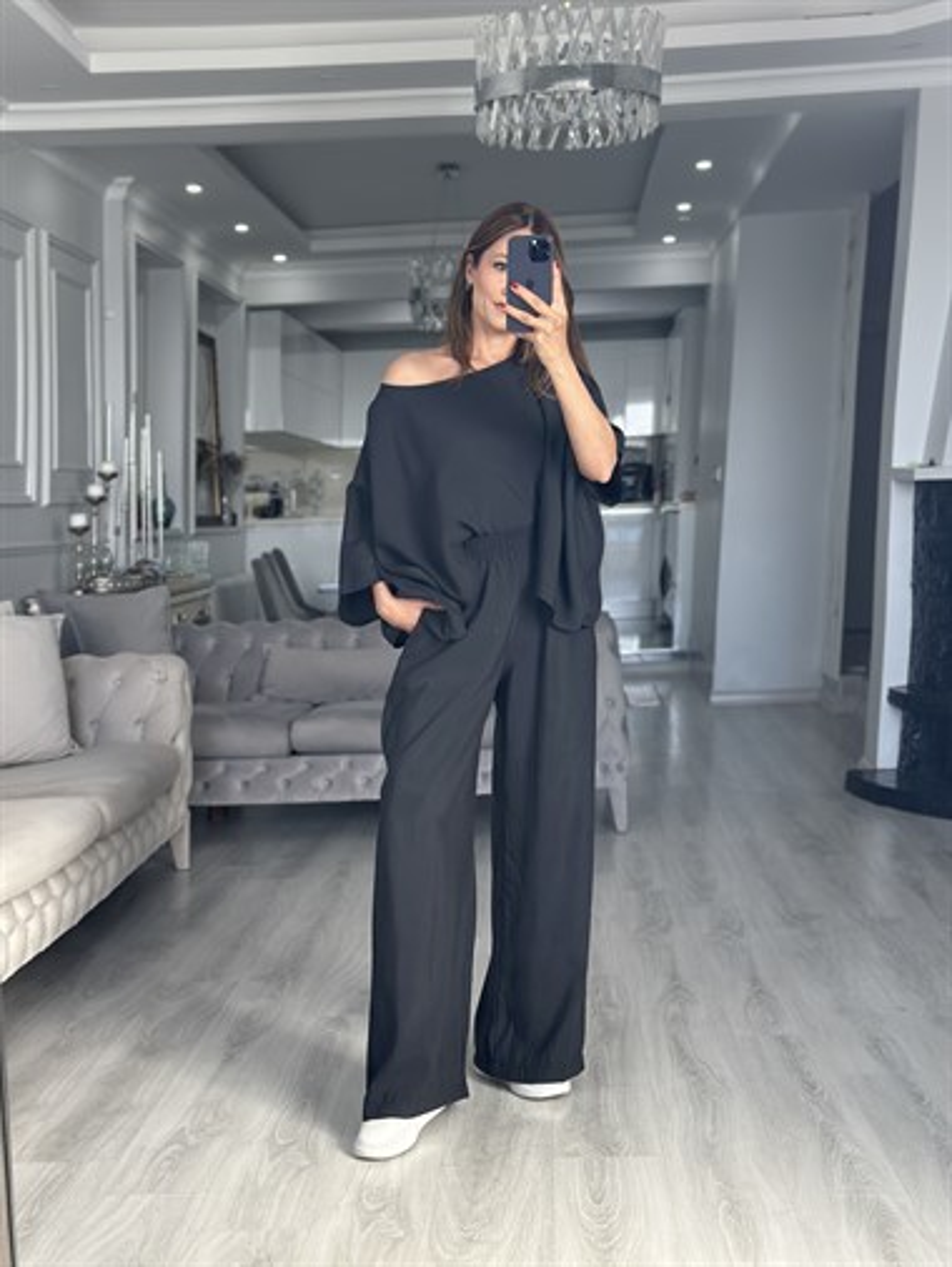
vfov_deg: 39.6
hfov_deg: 30.3
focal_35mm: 48
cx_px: 476
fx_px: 1759
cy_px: 634
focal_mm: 6.86
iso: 125
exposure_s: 1/120
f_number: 1.78
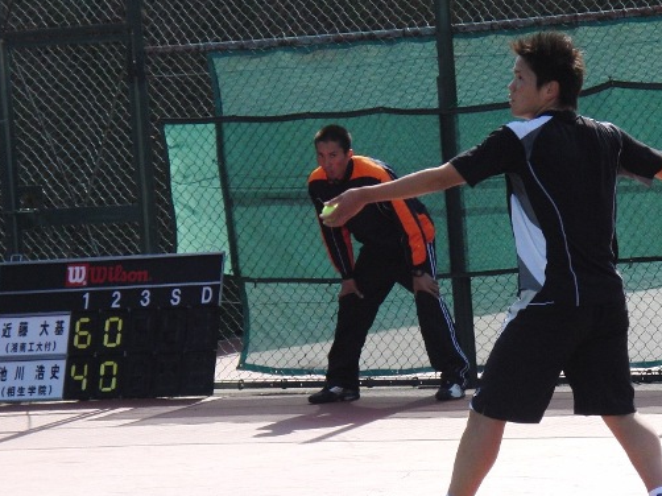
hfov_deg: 9.3
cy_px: 288
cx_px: 397
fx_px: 4071
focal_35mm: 213
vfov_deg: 7.0
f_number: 4.3
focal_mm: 29.6
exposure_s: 1/1000
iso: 200
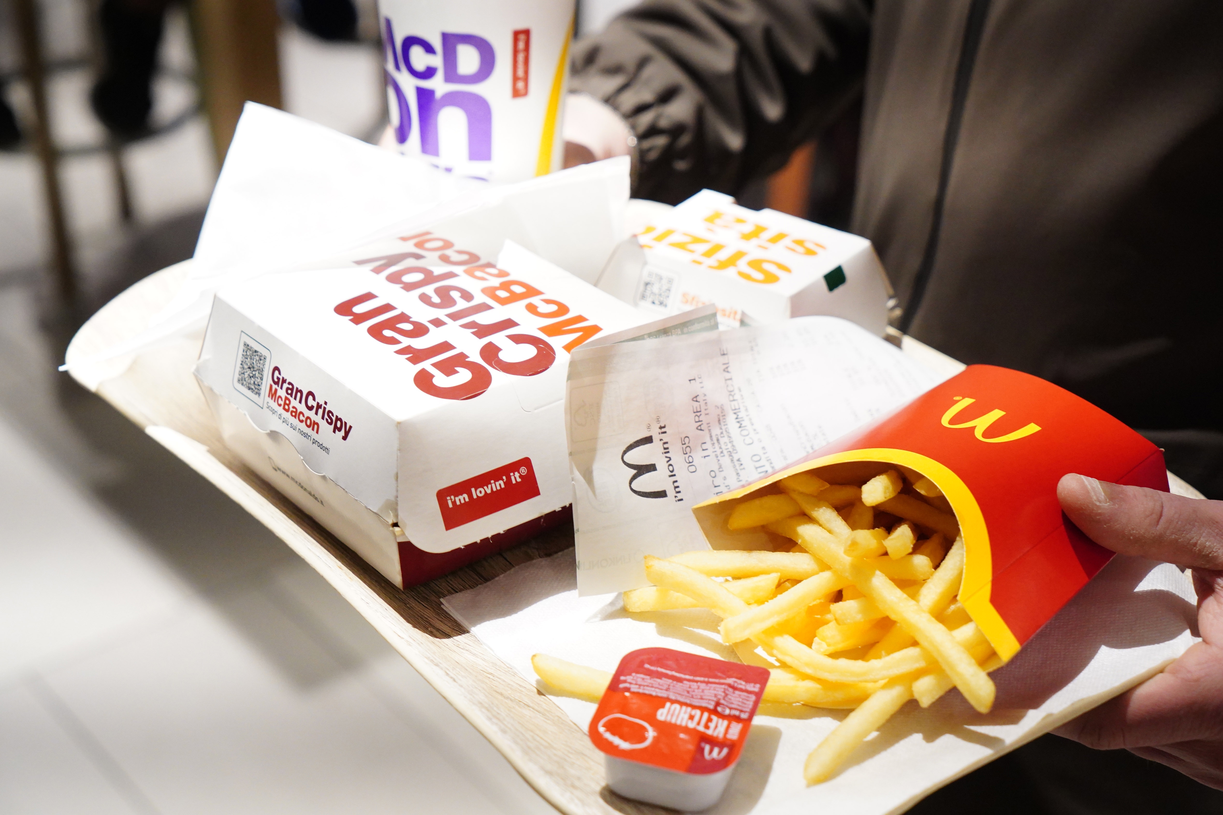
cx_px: 612
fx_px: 2038
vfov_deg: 22.6
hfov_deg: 33.4
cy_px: 408
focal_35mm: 60
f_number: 5.6
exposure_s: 1/160
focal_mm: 60
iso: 6400
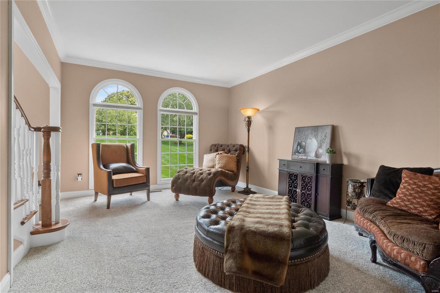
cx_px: 220
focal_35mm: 18
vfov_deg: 67.4
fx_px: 220
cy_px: 146
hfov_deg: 90.0
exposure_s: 1/15
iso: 400
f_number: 8
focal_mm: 9
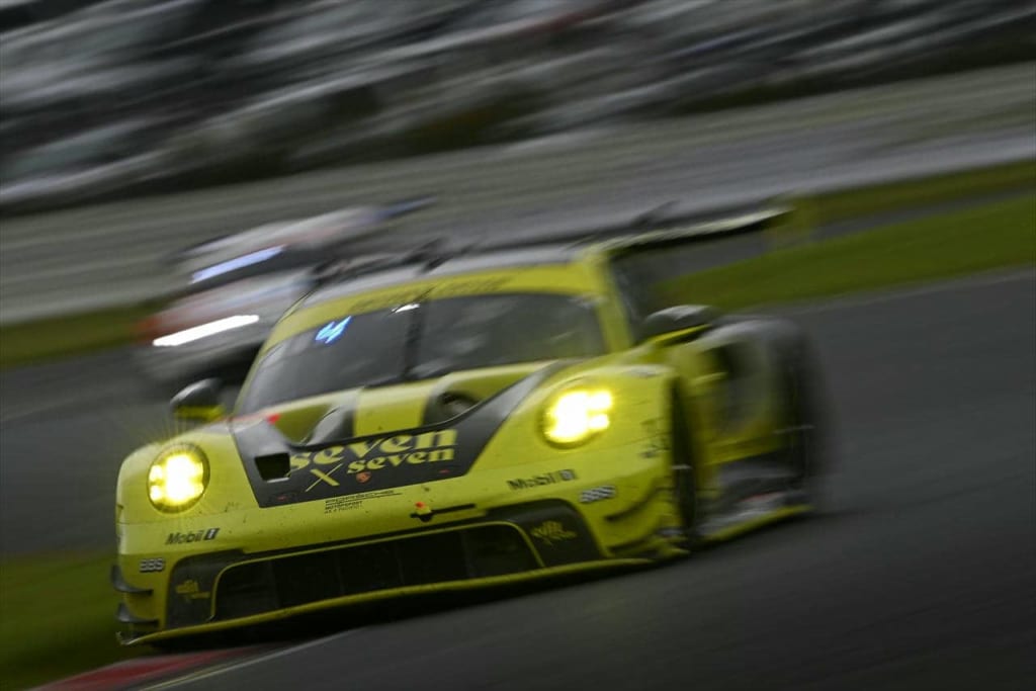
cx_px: 518
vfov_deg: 2.8
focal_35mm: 500
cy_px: 346
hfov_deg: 4.1
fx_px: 14390
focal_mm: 500
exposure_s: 1/15
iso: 50
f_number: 22
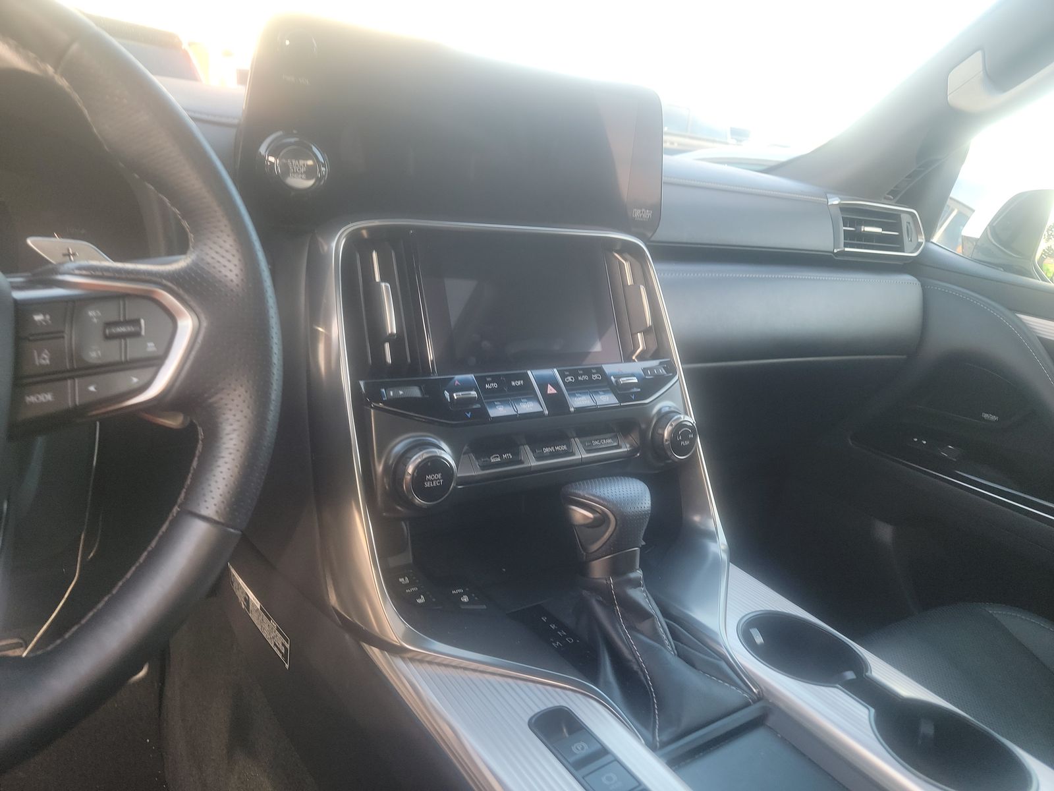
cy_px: 396
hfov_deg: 71.6
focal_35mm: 24
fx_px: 731
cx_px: 527
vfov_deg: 56.8
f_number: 1.8
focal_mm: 6.7
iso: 123
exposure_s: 1/59
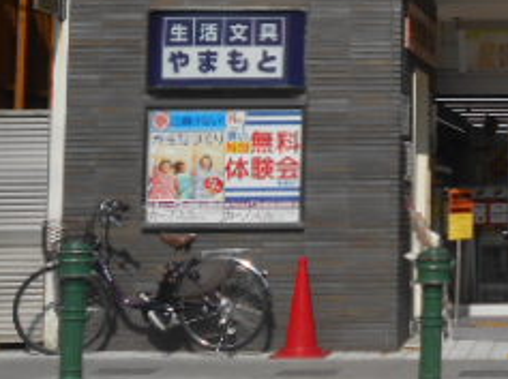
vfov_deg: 12.3
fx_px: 1744
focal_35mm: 119
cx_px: 664
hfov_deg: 15.7
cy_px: -13
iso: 80
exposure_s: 1/1000
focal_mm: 7.7
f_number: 4.2
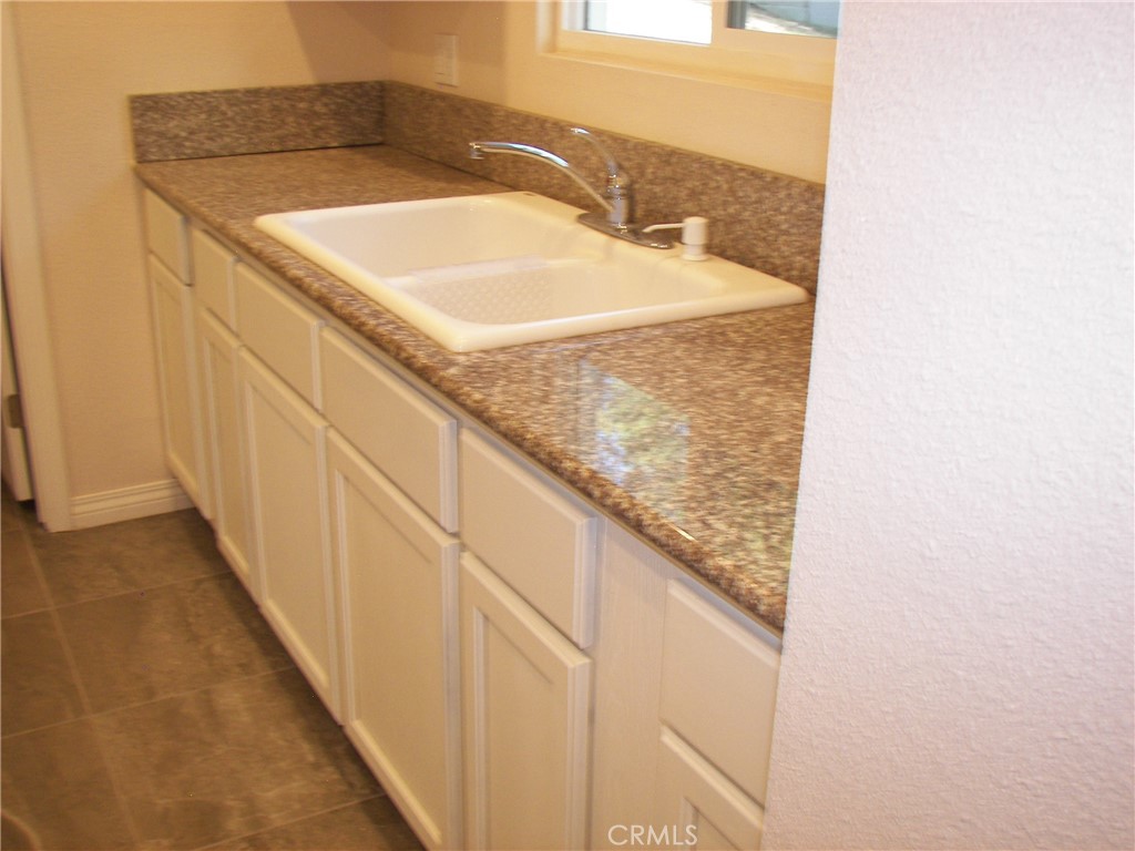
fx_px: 1180
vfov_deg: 39.7
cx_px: 568
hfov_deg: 51.4
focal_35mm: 36
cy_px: 426
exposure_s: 1/25
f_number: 2.8
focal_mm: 6
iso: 100
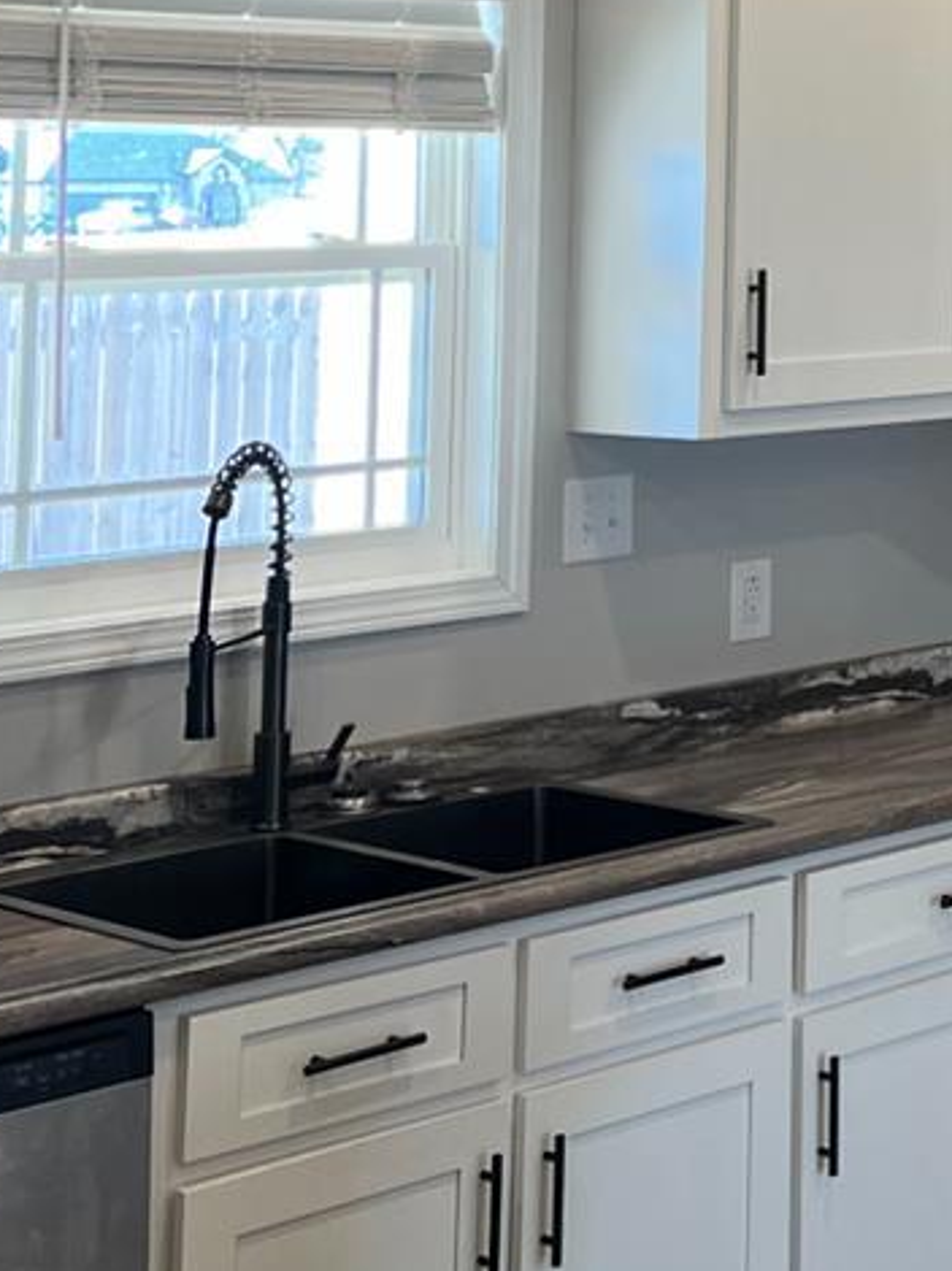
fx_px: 3046
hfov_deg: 16.1
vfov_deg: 22.3
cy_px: -127
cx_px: 1481
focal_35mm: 83
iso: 80
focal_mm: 5.7
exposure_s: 1/120
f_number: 1.5
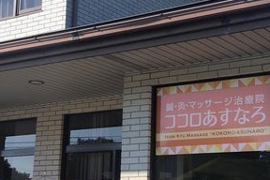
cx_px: 153
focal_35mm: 81
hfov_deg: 25.0
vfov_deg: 16.9
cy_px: 91
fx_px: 607
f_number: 1.8
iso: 20
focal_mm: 3.99
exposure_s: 1/704
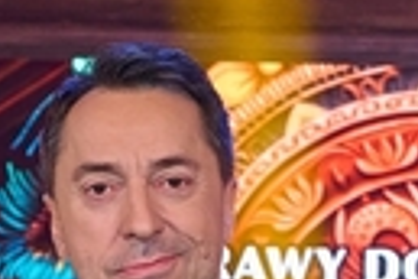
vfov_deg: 5.5
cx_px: 480
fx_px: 2810
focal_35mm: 242
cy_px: 637
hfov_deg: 8.4
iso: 2000
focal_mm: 44
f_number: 5.6
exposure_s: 1/100
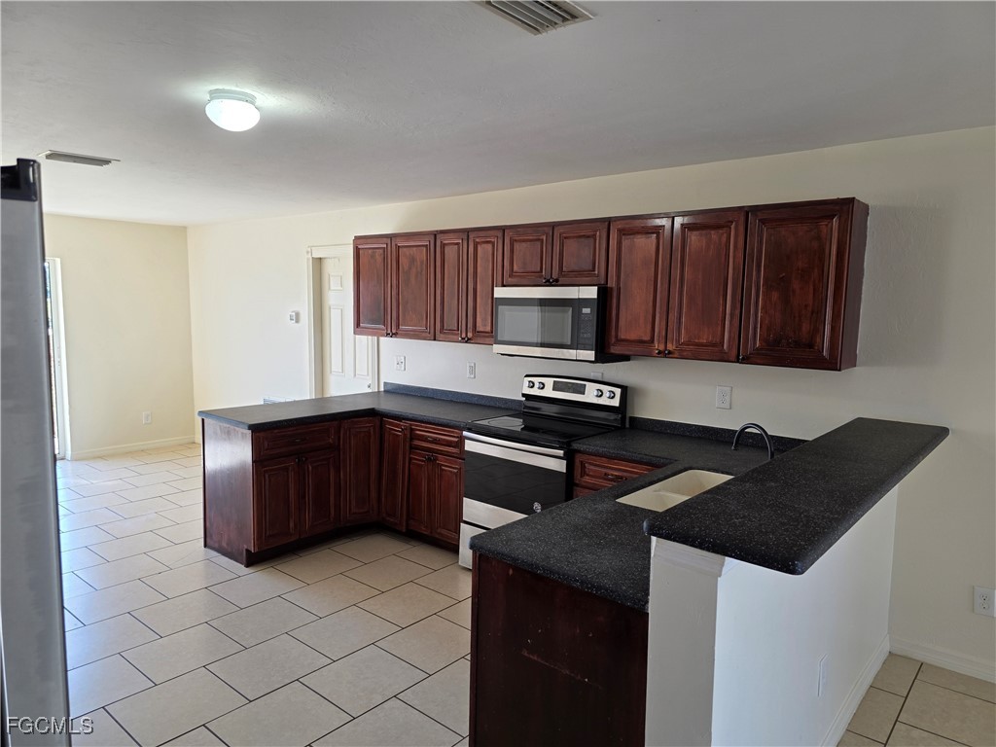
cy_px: 374
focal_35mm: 23
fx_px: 662
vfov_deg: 58.9
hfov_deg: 73.9
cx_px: 498
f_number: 1.7
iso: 80
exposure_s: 1/120
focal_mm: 6.3
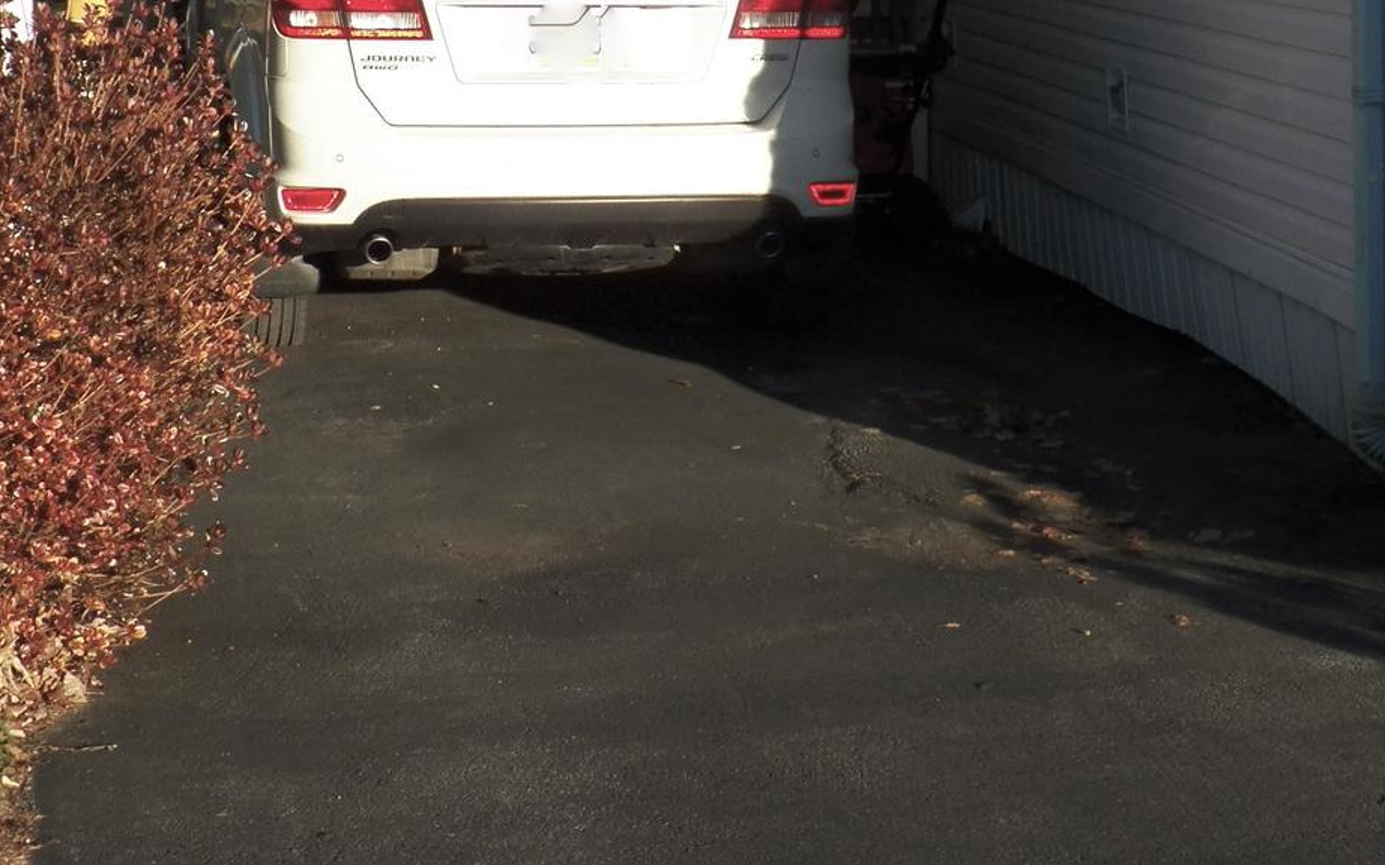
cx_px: 692
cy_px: -26
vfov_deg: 17.4
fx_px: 2755
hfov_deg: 28.2
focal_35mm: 73
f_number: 4
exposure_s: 1/640
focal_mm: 5.5
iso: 125
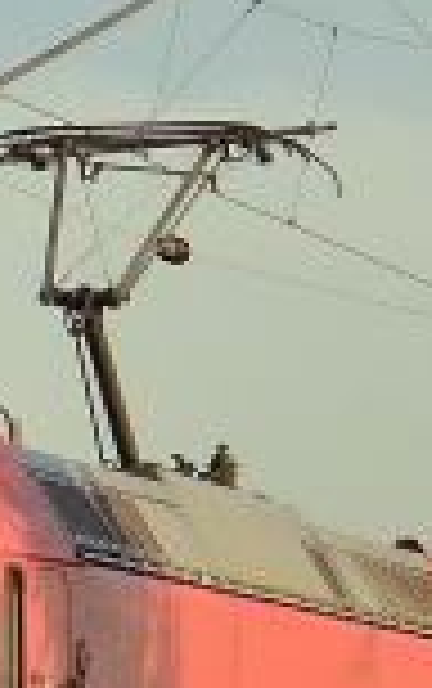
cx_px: 410
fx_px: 9636
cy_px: 733
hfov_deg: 2.6
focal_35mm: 513
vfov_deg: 4.1
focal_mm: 50
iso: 400
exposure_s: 1/500
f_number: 8
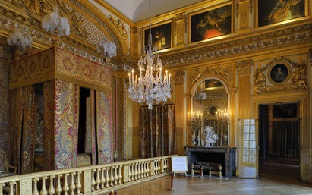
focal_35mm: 25
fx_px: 213
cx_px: 159
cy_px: 90
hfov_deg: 72.5
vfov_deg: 49.2
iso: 200
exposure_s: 4
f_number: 13
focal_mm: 24
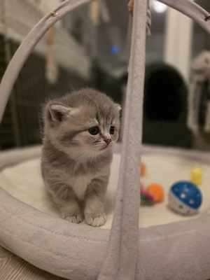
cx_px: 105
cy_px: 140
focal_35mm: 23
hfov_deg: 58.9
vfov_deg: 73.9
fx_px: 186
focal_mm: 6.3
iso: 1250
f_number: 1.7
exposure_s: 1/101
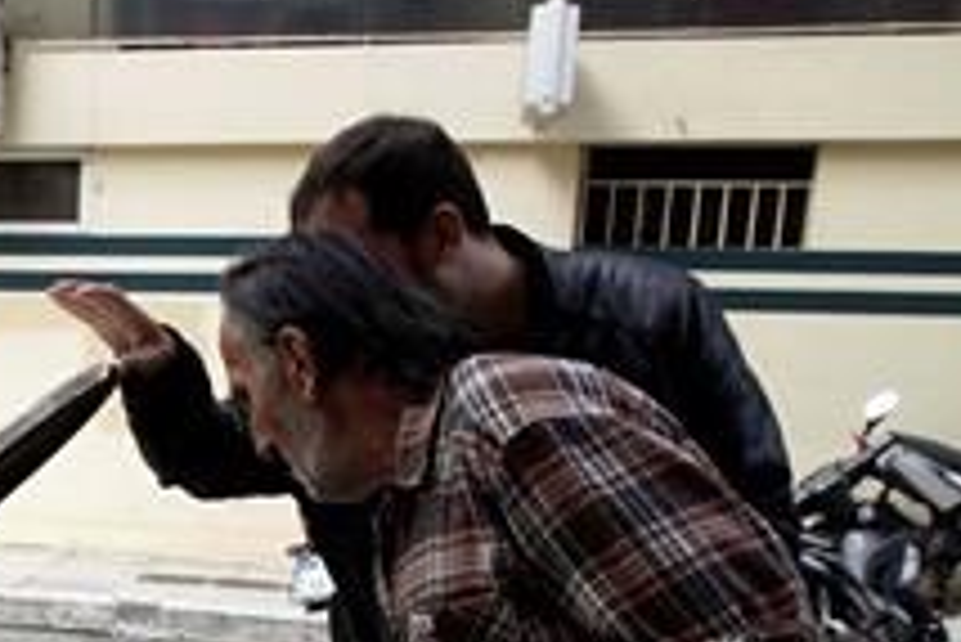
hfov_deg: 25.5
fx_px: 1950
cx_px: -117
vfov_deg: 17.8
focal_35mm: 73
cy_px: 759
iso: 1000
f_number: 11
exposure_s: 1/100
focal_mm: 24
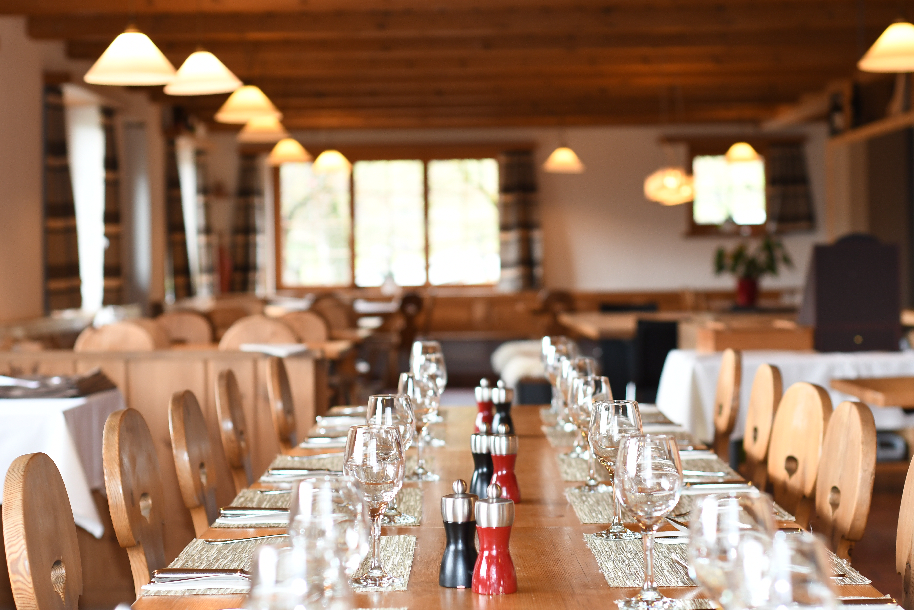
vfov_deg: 18.2
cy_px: 305
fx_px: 1904
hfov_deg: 27.0
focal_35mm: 75
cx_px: 457
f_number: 3.5
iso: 640
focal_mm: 50
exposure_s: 1/100
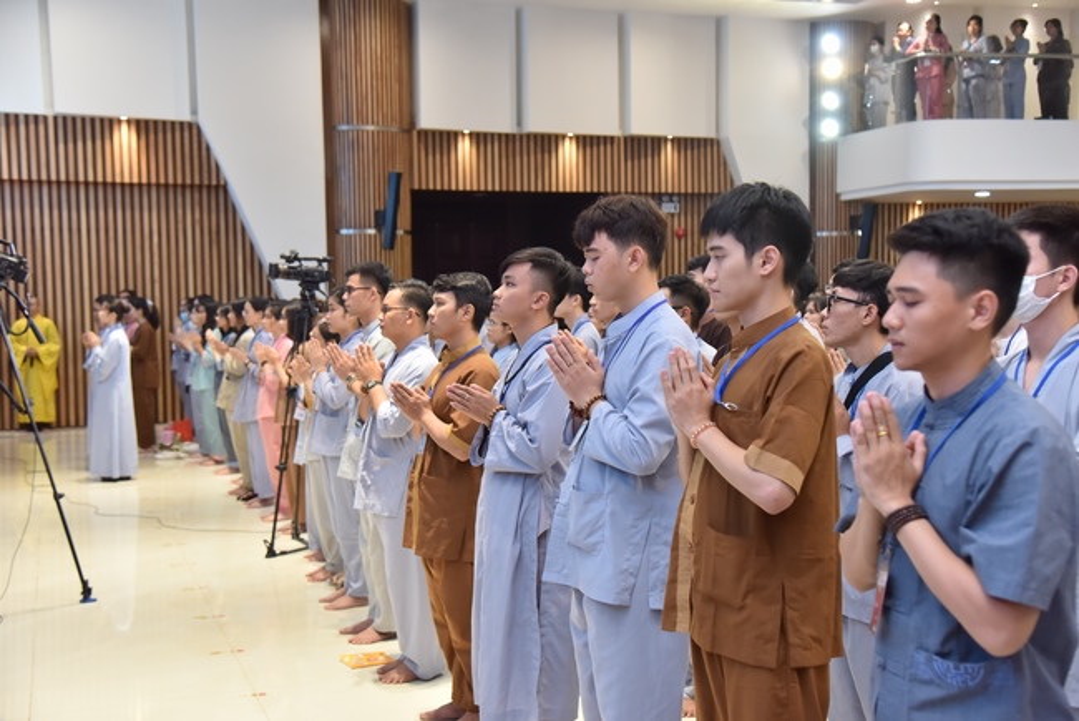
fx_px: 1439
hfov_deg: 41.1
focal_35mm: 48
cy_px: 360
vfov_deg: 28.1
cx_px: 540
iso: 1600
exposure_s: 1/125
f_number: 4.5
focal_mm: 48
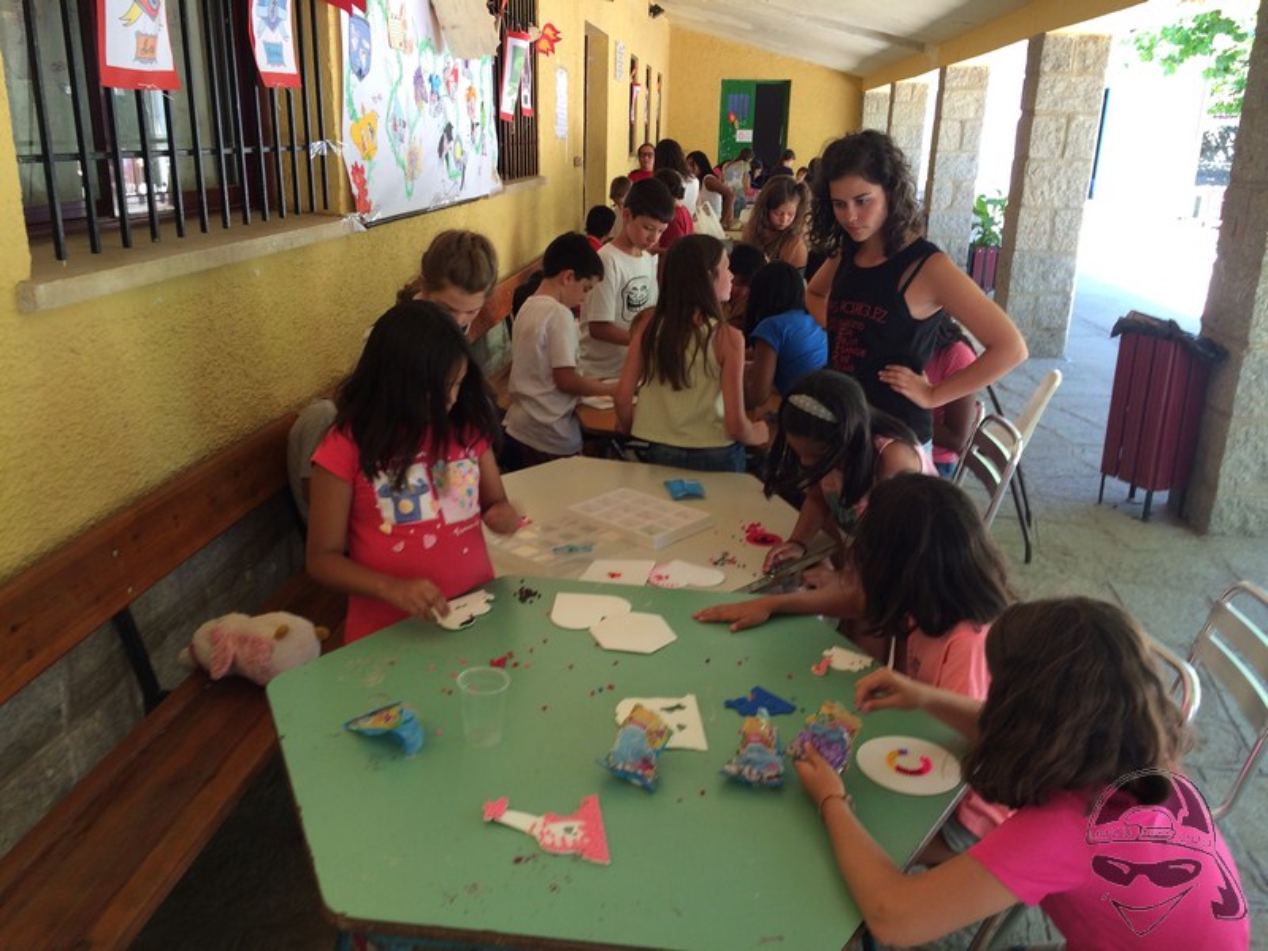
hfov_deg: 61.7
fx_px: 1062
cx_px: 634
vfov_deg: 48.2
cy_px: 476
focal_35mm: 29
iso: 40
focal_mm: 4.15
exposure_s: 1/50
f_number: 2.2
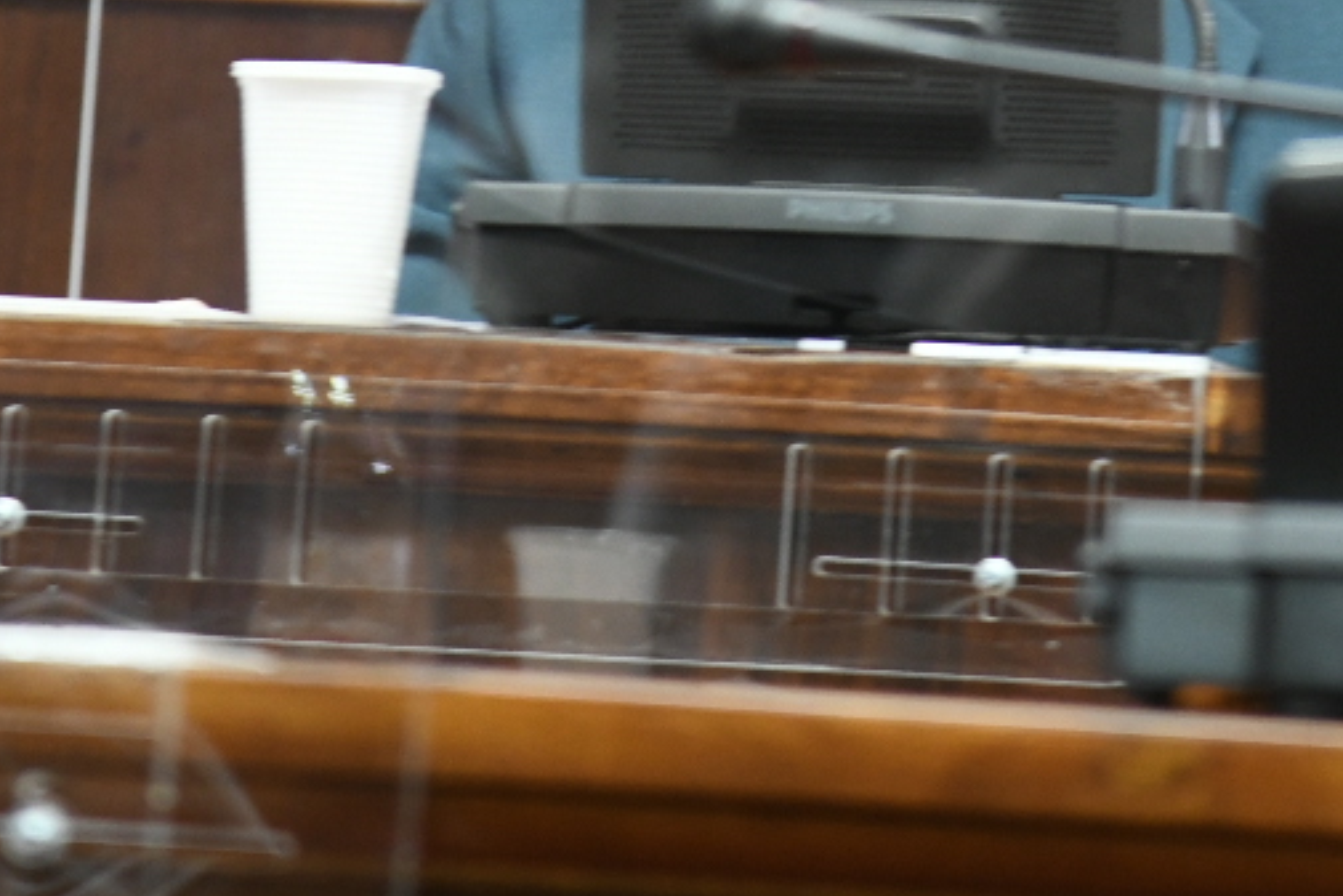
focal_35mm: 385
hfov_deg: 5.4
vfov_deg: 3.6
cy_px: -425
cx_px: 963
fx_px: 14366
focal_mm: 120
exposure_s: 1/200
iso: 2000
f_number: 4
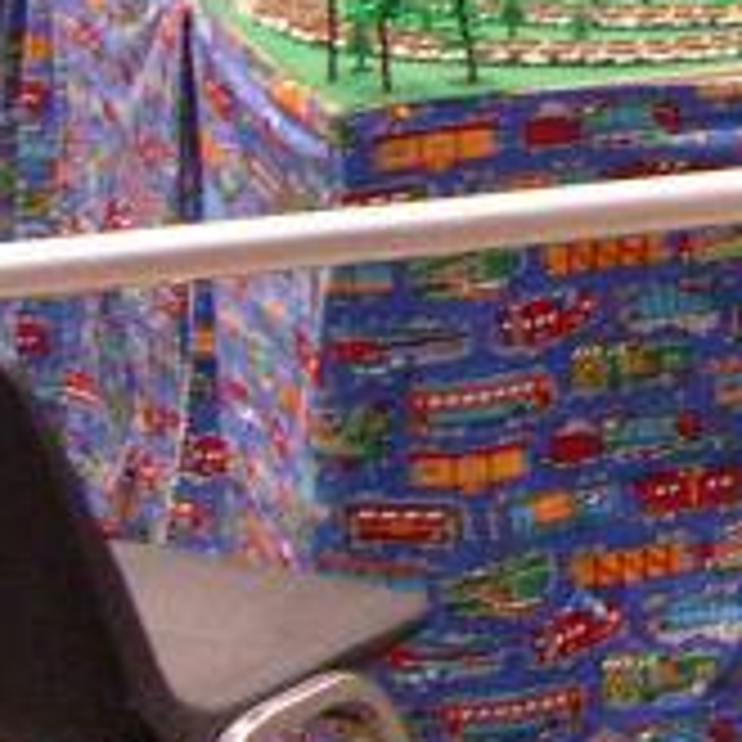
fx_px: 3953
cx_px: 1542
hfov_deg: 9.9
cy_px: -292
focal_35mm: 163
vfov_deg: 10.4
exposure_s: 1/33.4
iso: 400
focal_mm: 8
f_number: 2.8
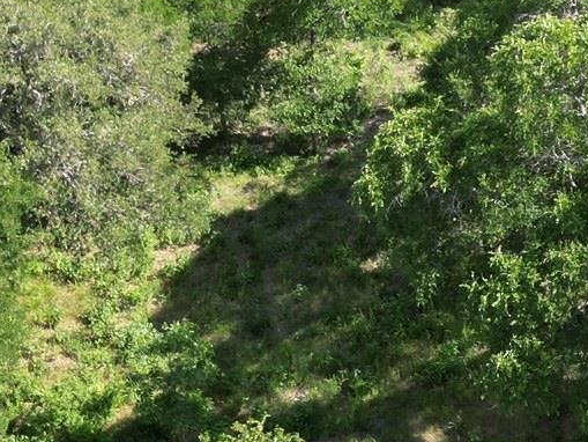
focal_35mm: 95
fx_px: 1614
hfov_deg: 19.7
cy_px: 86
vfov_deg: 15.5
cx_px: 648
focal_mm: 6.72
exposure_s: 1/1000
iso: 110
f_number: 1.7
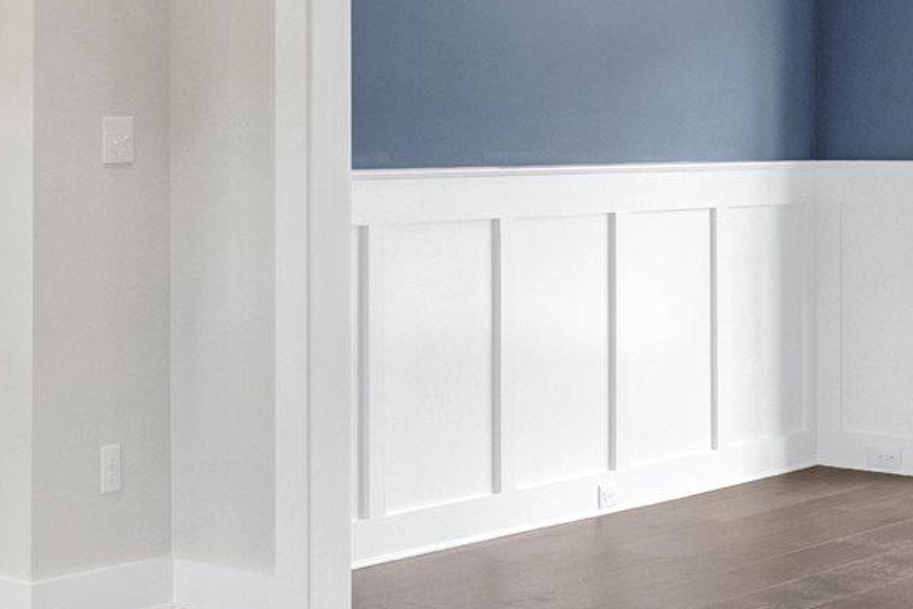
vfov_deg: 15.8
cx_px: -366
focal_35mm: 86
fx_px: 2171
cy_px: 108
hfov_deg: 20.9
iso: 400
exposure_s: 1/13
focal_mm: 16.5
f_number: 11
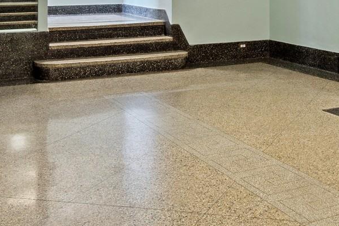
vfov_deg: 20.6
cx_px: 304
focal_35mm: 62
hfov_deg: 30.8
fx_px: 588
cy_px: -35
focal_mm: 15
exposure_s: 4
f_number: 11
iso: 200
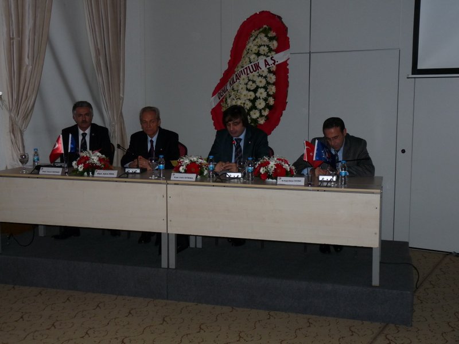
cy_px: 172
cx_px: 230
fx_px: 610
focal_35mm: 46
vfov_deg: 31.5
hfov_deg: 41.2
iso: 200
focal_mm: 8.2
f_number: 3.2
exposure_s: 1/125
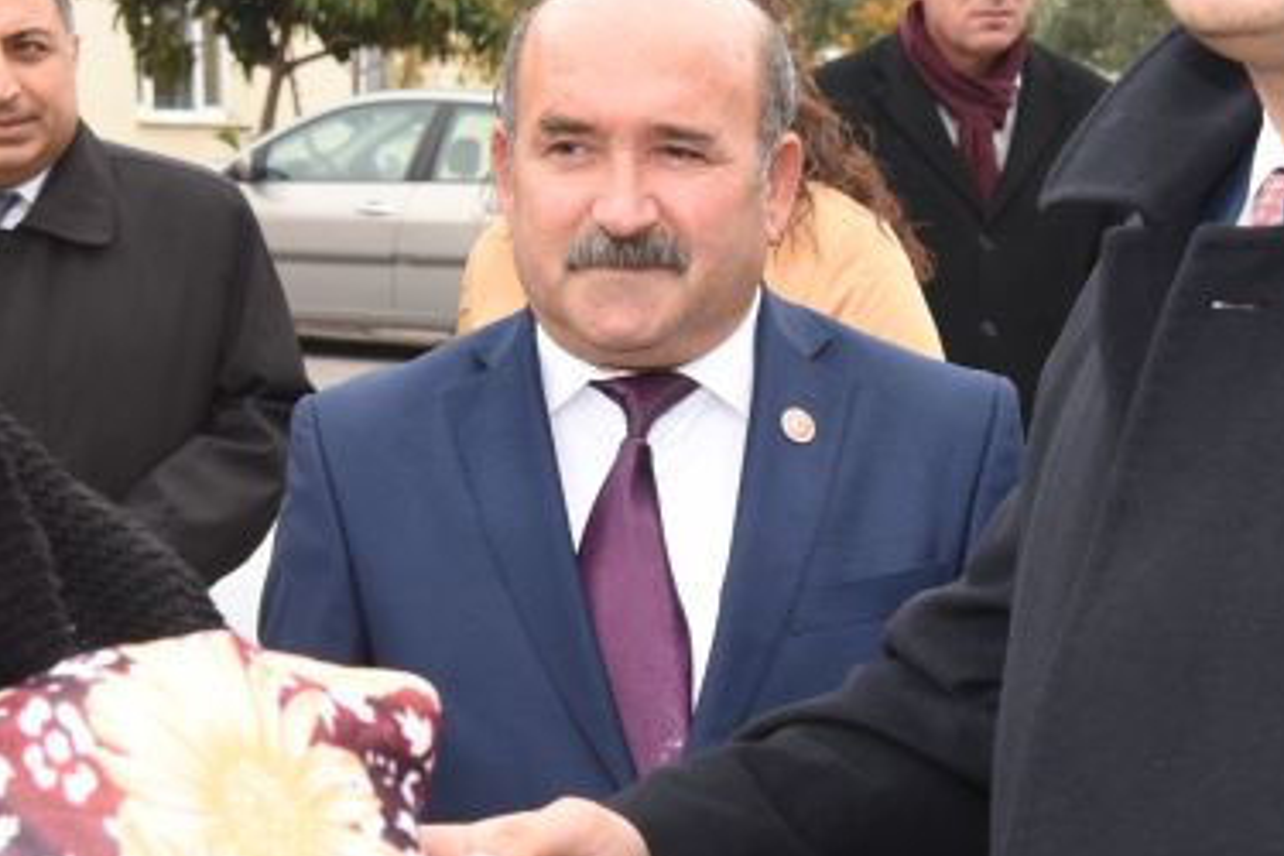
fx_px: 3424
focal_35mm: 96
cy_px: 519
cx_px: 692
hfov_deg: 21.2
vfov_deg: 14.2
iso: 800
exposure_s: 1/320
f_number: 7.1
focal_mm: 36
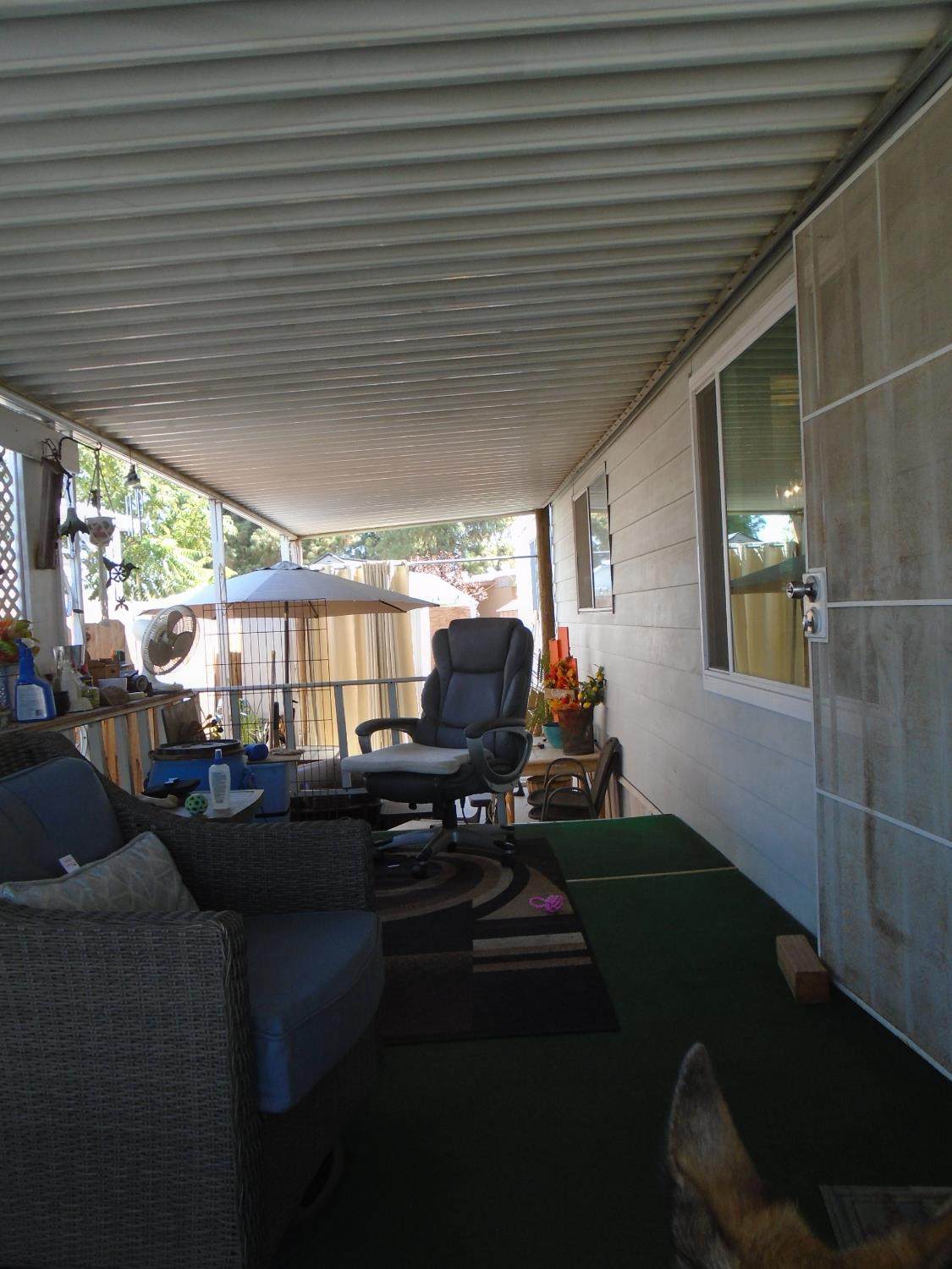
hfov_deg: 53.1
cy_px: 634
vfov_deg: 67.3
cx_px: 476
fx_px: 953
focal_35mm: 26
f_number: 3.2
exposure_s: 1/80
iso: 100
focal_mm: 4.6
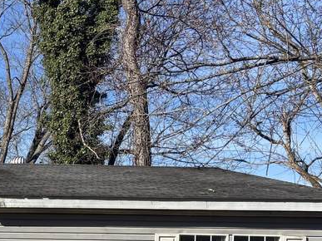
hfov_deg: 19.4
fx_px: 800
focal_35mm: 86
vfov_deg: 16.5
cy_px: 281
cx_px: -183
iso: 50
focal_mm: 5.96
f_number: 1.6
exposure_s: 1/3413
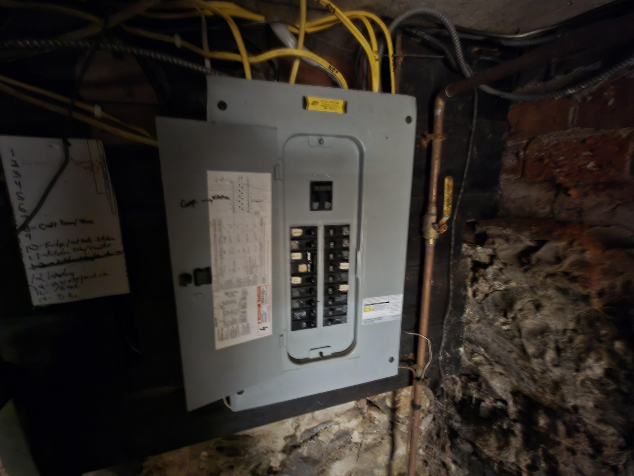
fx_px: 238
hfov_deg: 106.2
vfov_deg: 89.9
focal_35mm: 13
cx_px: 317
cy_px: 238
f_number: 1.9
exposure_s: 1/4.21
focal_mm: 2.2
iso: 1600
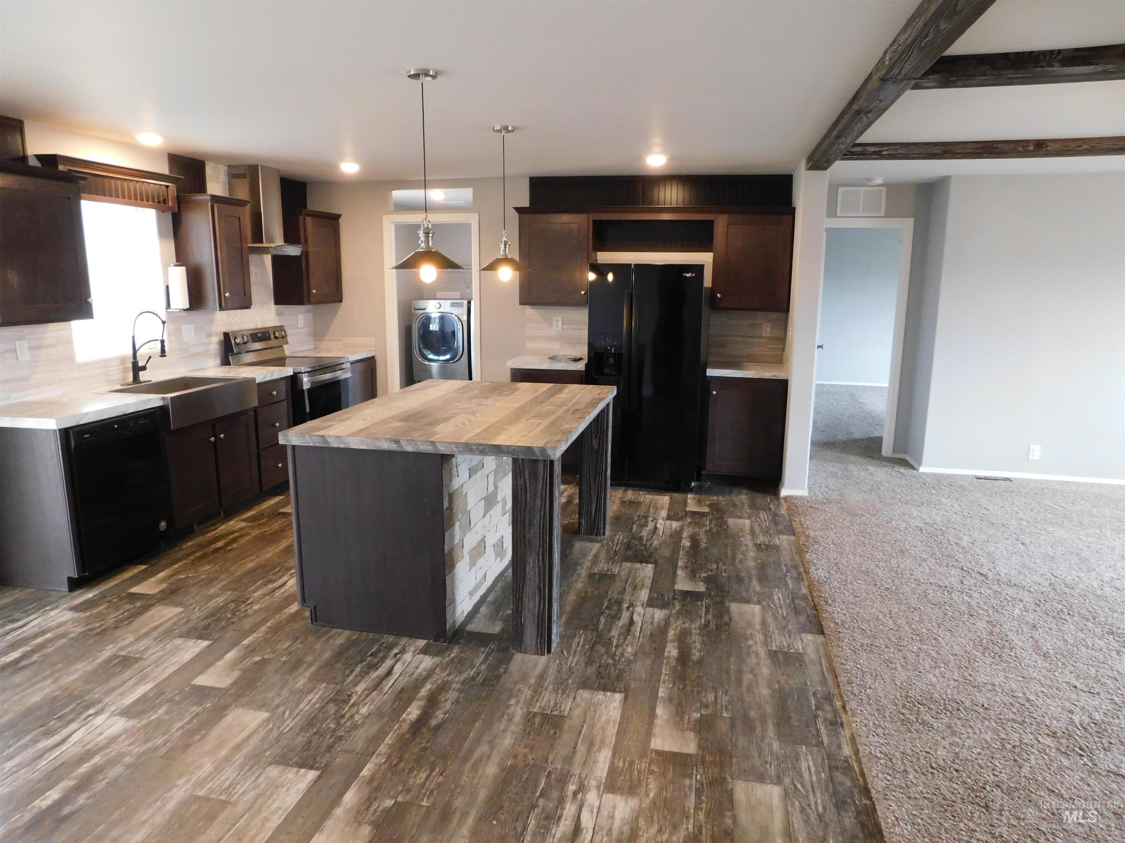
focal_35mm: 23
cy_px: 422
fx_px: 747
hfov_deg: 73.9
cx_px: 562
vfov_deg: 58.9
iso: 400
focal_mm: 4
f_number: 3
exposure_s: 1/30
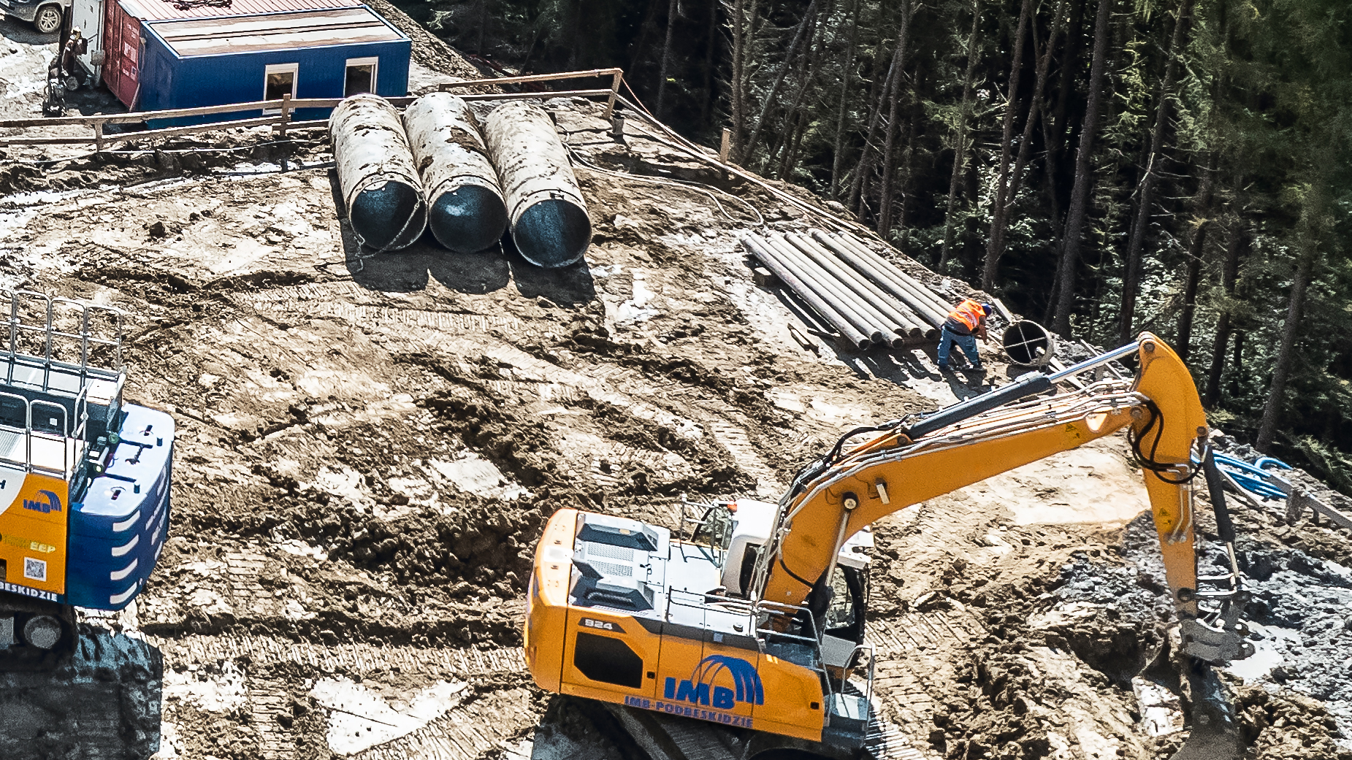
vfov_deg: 16.4
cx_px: -268
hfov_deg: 27.3
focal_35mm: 68
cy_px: -318
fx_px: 2438
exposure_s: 1/100
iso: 200
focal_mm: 8.38
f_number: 2.8
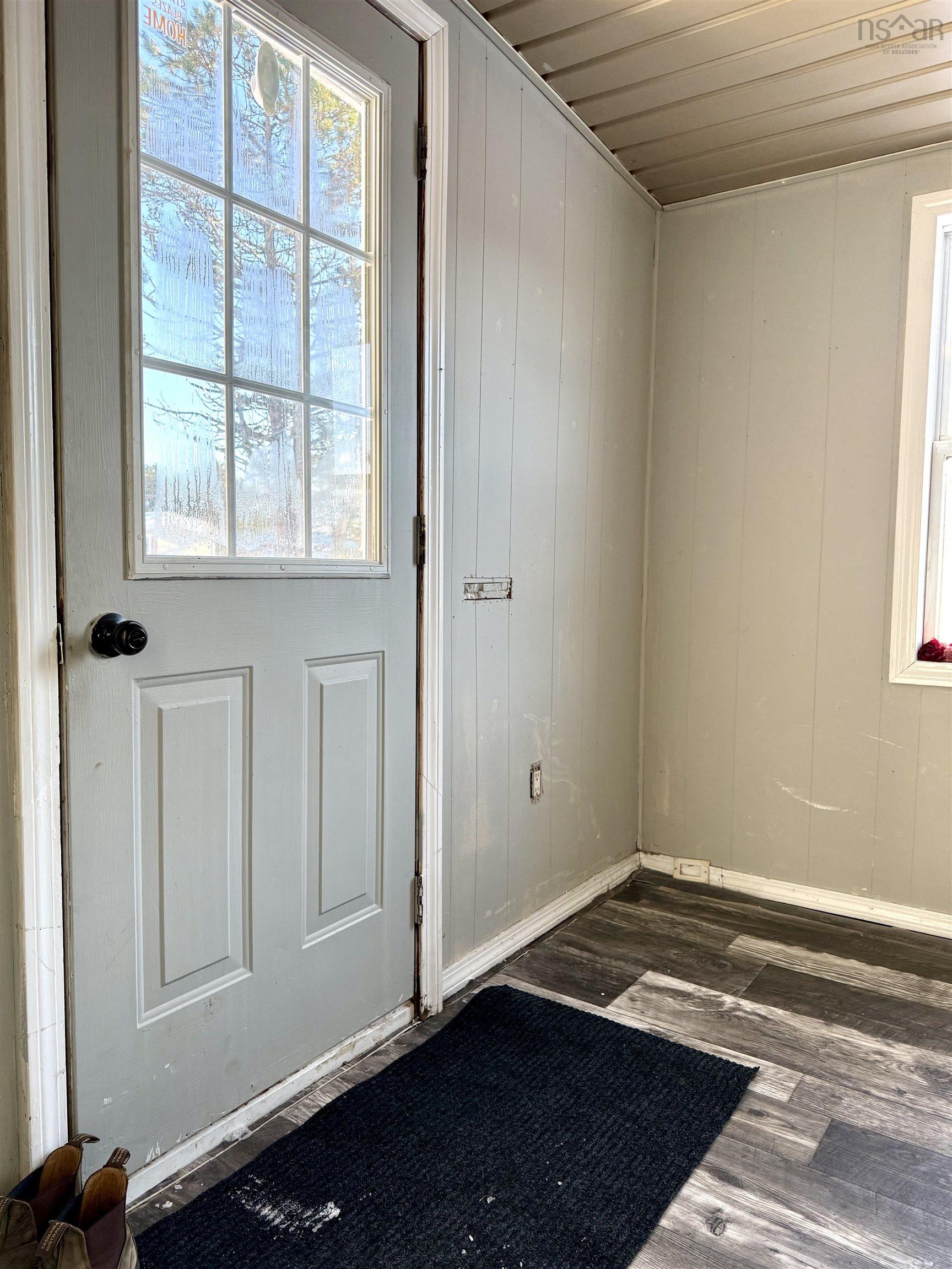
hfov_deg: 56.8
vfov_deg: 71.6
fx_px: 880
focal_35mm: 24
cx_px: 476
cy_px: 634
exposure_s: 1/243
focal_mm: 6.76
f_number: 1.78
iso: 125
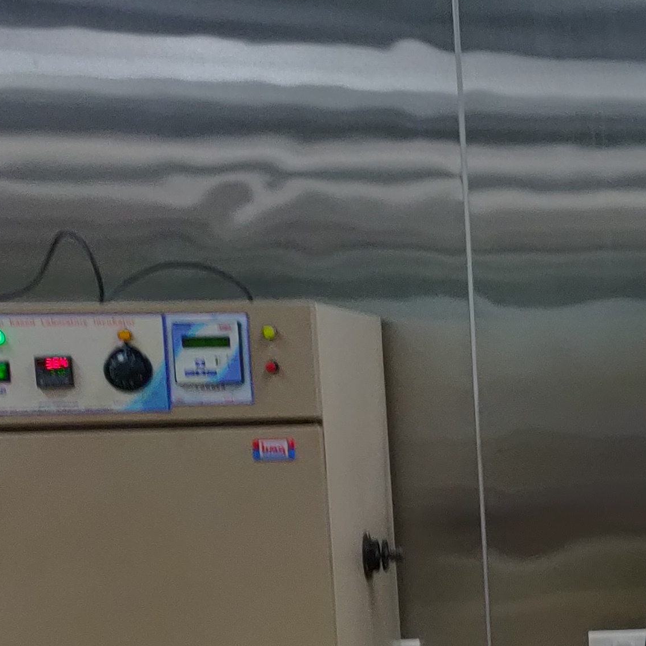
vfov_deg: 19.0
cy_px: 549
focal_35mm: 90
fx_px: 1900
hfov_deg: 16.1
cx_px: 1182
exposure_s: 1/50
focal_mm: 4.25
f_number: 1.7
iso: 250
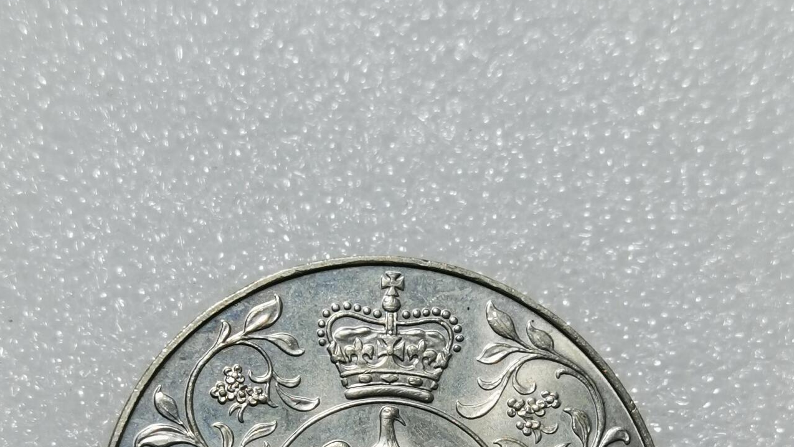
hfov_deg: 21.4
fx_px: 2105
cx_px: 409
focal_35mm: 100
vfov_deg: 11.9
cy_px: 483
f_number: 1.9
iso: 64
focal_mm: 6.67
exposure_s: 1/100
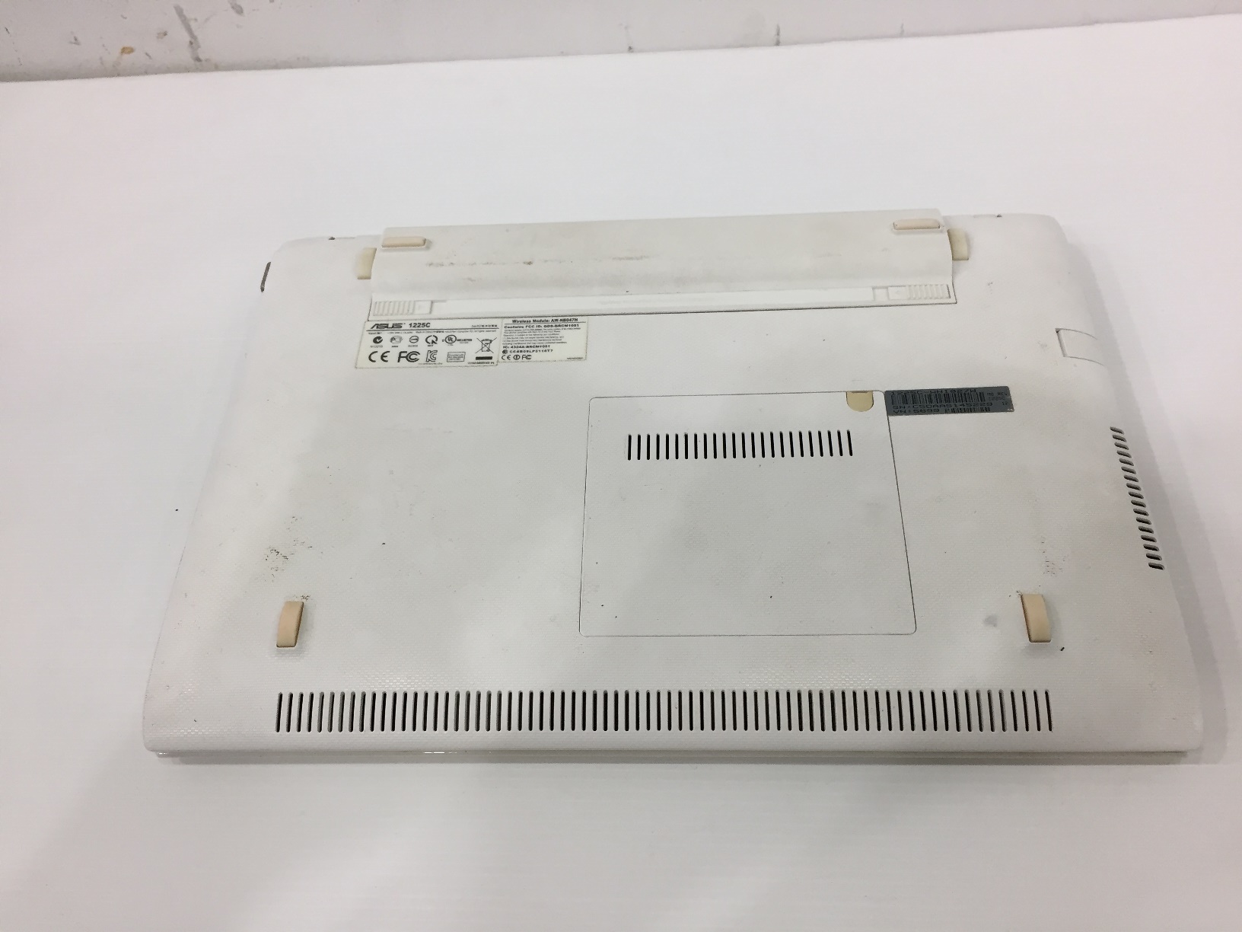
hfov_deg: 61.7
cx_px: 621
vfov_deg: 48.2
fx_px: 1041
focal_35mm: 29
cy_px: 466
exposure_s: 1/33
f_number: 2.2
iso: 40
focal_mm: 4.15
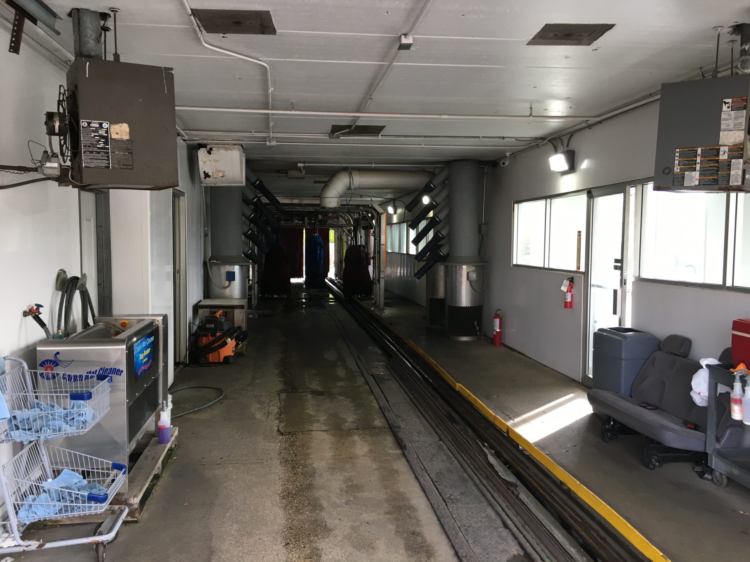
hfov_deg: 61.7
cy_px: 281
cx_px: 375
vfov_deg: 48.2
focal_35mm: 29
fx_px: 628
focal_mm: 4.15
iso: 25
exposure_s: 1/40
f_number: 2.2
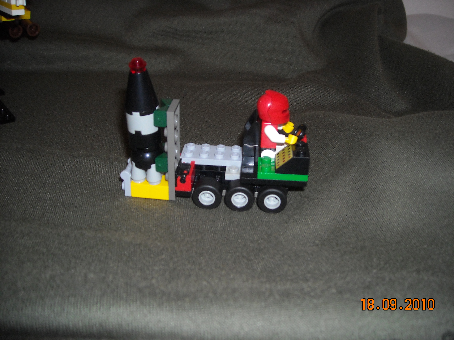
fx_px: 459
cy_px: 170
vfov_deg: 40.7
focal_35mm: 35
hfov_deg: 52.6
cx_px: 227
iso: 200
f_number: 5.6
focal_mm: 5.7
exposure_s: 1/60
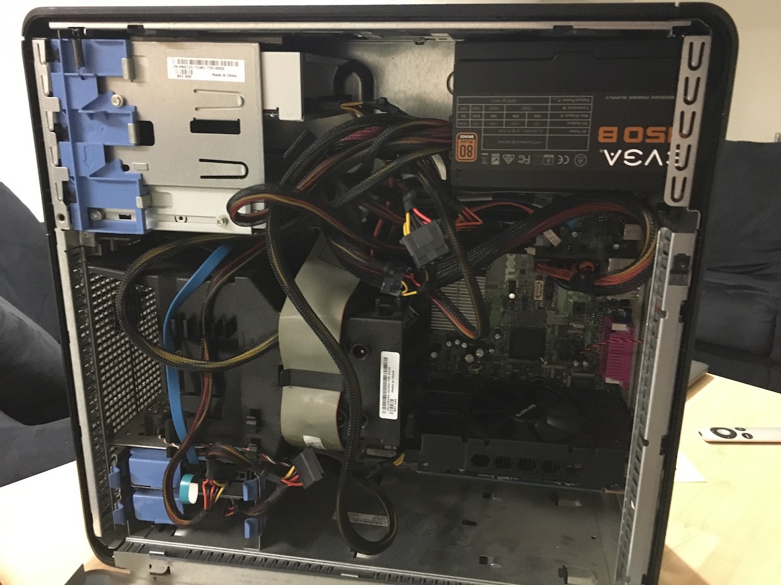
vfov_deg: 48.2
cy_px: 292
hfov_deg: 61.7
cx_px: 390
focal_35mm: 29
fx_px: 654
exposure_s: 1/15
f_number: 2.2
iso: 500
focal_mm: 4.15
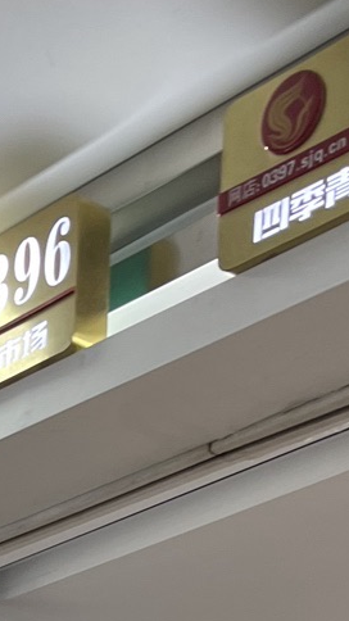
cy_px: 946
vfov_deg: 16.6
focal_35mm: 117
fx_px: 1926
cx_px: 5
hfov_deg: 10.3
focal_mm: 5.1
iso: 64
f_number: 1.6
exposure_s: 1/122
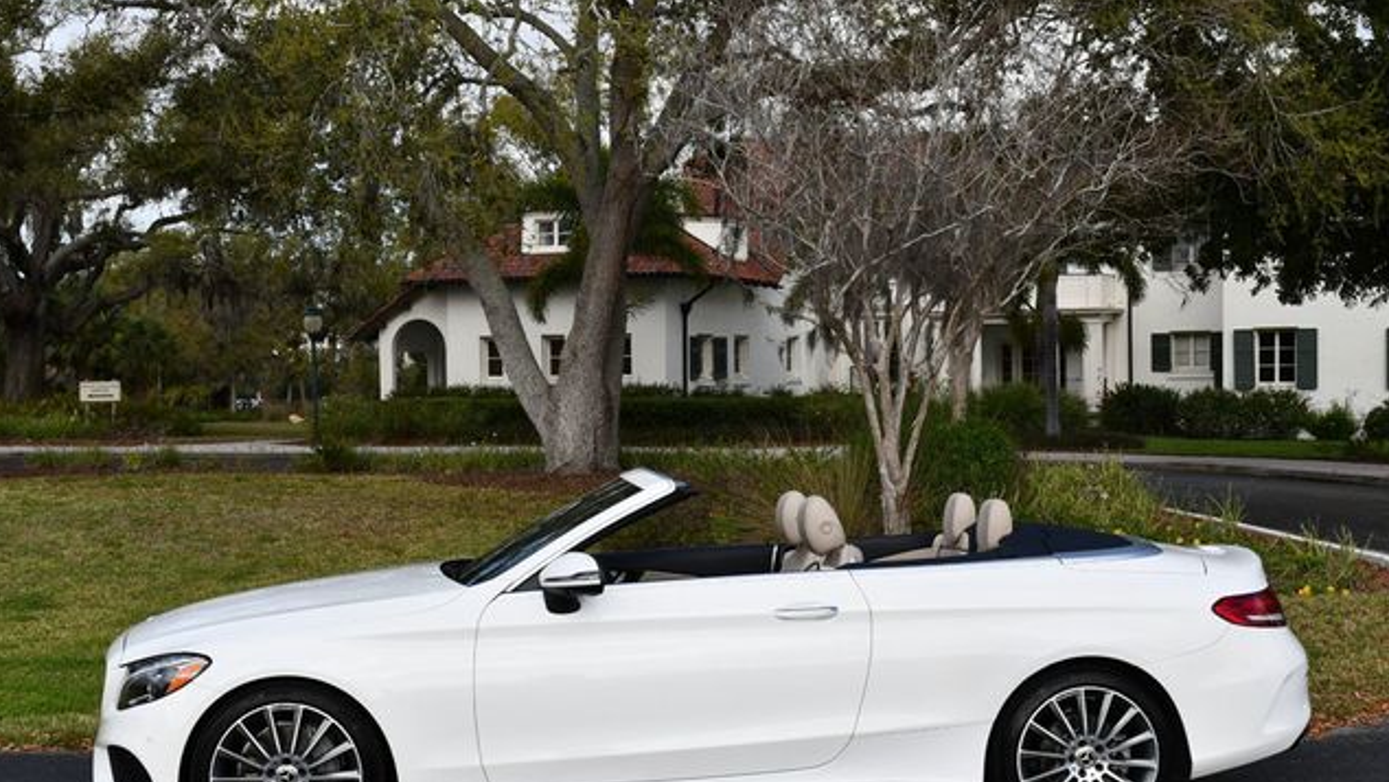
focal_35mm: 55
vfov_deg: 21.8
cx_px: 690
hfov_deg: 37.8
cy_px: 460
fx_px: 2026
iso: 110
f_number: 8
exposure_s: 1/250
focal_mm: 26
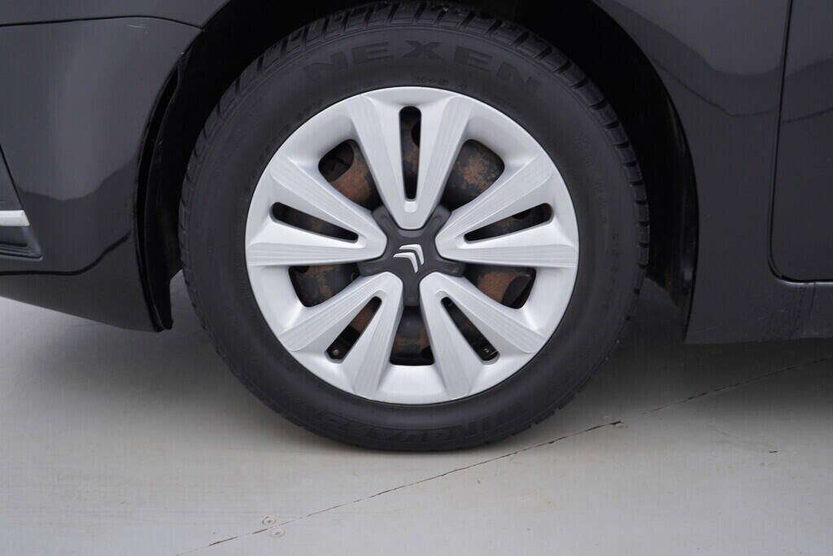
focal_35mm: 36
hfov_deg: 53.1
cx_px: 416
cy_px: 278
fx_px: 833
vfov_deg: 36.9
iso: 125
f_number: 3.5
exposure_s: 1/60
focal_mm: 24
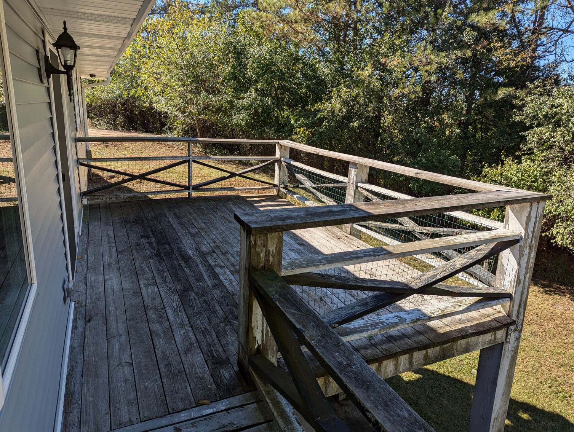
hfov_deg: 71.5
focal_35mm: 24
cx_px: 287
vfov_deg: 56.9
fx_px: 399
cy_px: 216
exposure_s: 1/1639
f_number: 1.85
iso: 47
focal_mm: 6.81
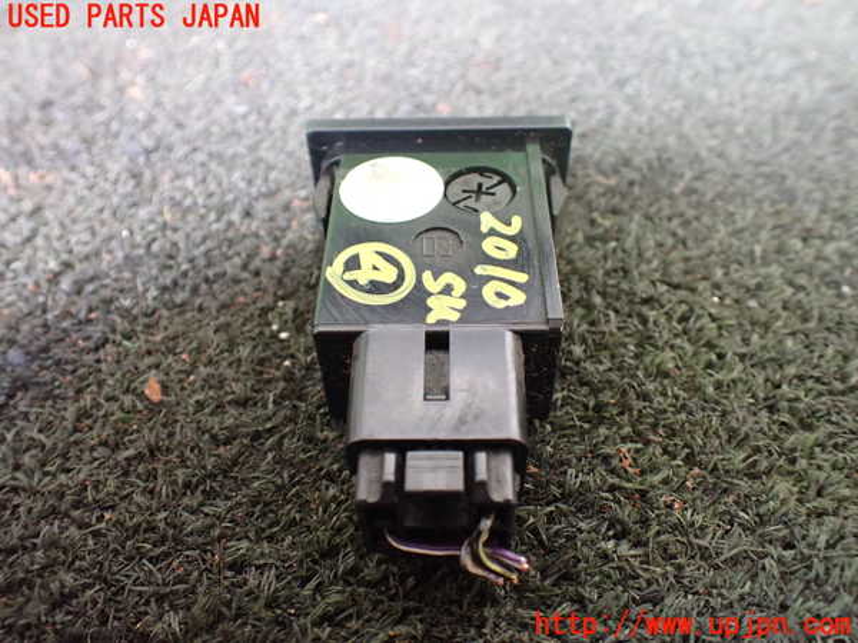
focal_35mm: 30
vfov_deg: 46.8
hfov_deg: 60.0
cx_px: 429
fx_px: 744
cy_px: 322
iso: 800
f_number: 2.3
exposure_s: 1/40
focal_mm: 5.4
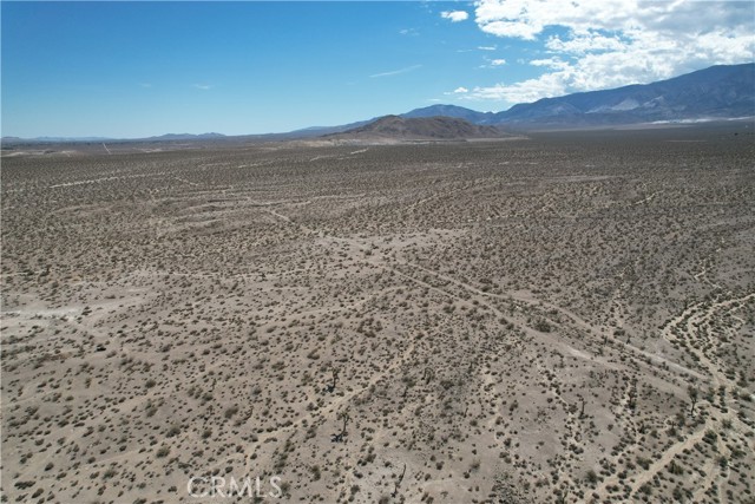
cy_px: 252
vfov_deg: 57.3
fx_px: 461
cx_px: 378
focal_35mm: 22
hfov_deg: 78.6
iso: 110
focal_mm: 8.38
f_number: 2.8
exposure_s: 1/3000
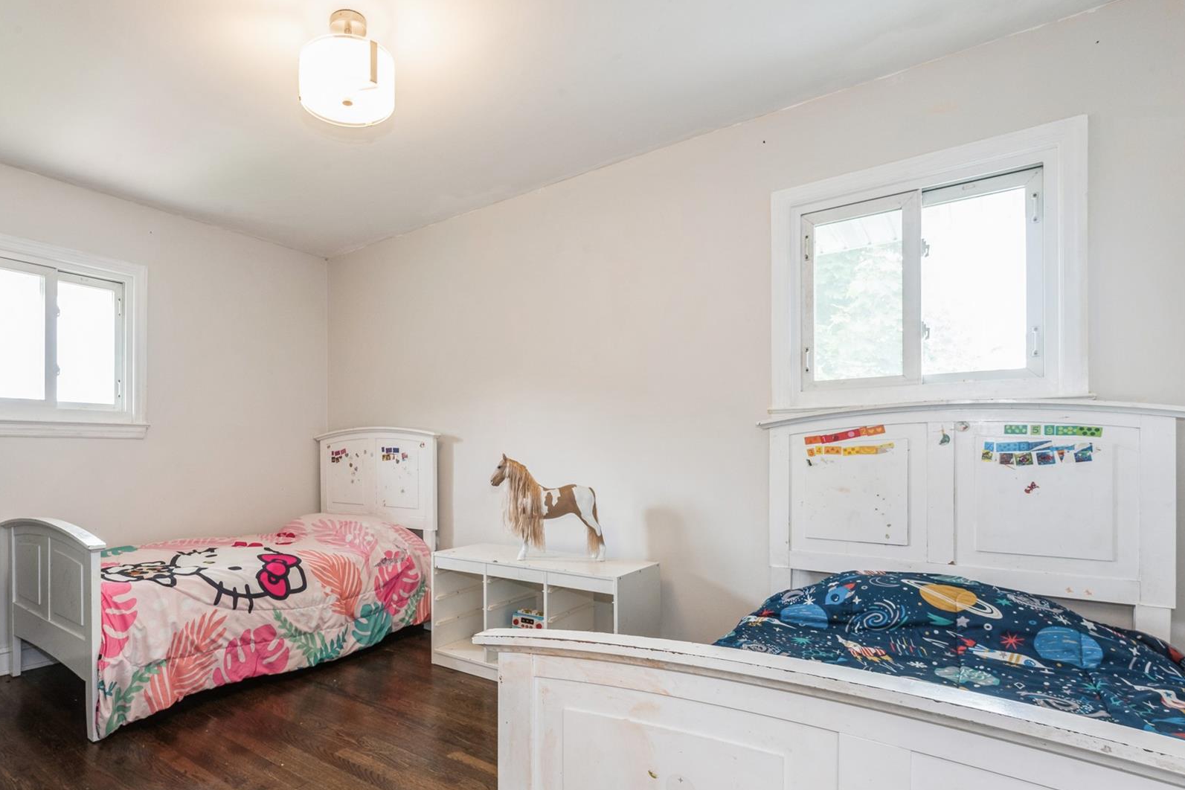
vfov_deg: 67.3
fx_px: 592
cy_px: 422
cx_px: 434
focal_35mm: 18
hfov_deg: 87.9
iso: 400
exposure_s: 1/6
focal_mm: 14
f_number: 11
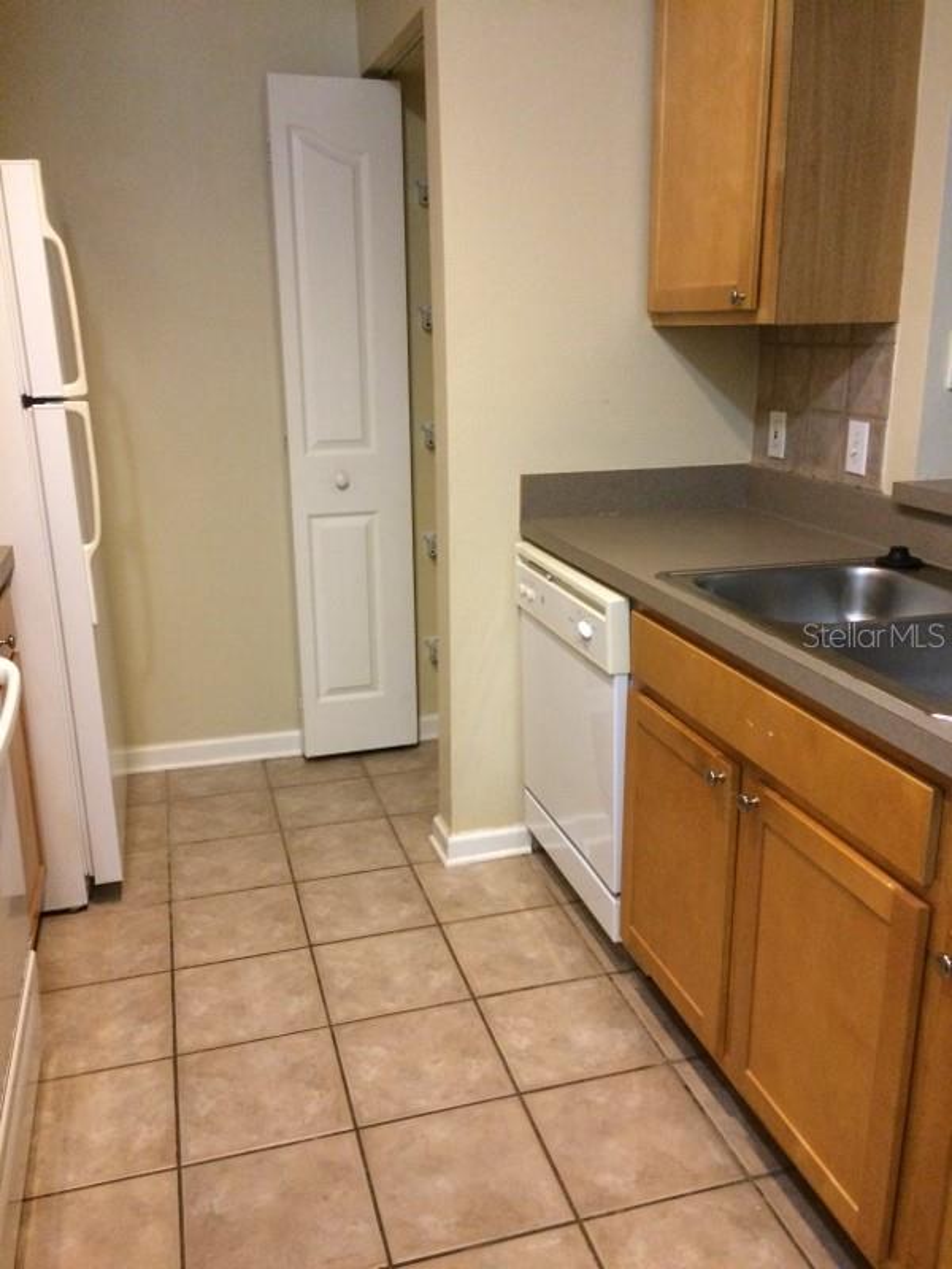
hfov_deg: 48.2
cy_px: 634
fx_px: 1063
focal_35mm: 29
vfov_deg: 61.7
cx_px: 476
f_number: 2.2
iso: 320
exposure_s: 1/17
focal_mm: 4.15
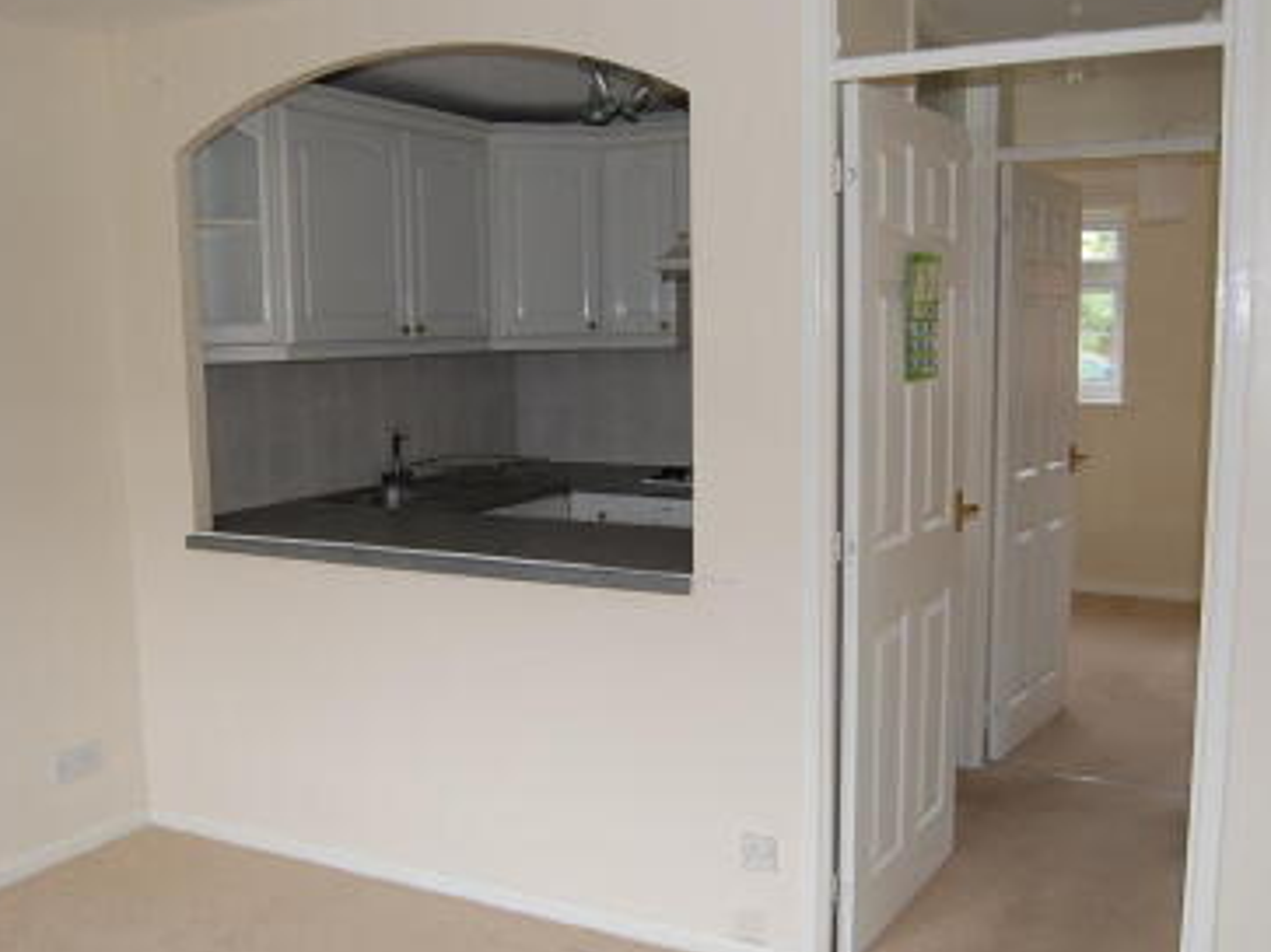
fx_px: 1248
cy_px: 499
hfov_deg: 54.0
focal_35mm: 34
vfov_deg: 41.8
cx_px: 627
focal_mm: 18
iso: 400
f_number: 4.5
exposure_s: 1/60
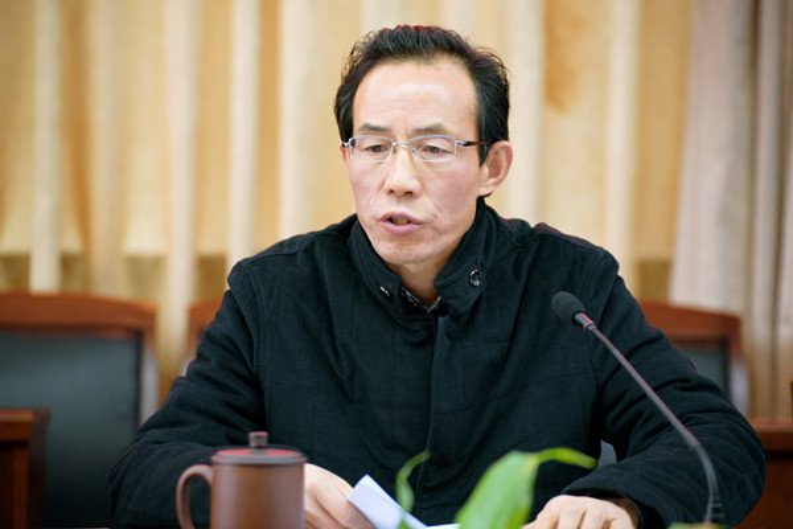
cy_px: 264
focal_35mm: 125
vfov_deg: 11.0
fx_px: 2753
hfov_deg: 16.4
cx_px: 396
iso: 3200
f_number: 4.5
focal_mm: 125
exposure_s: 1/60
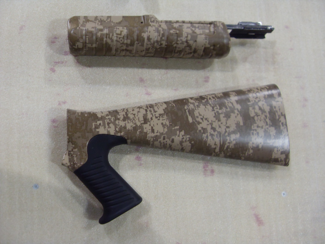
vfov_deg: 40.7
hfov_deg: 52.6
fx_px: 329
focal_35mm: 35
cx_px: 162
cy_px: 122
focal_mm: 6.3
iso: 160
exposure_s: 1/45
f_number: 2.8
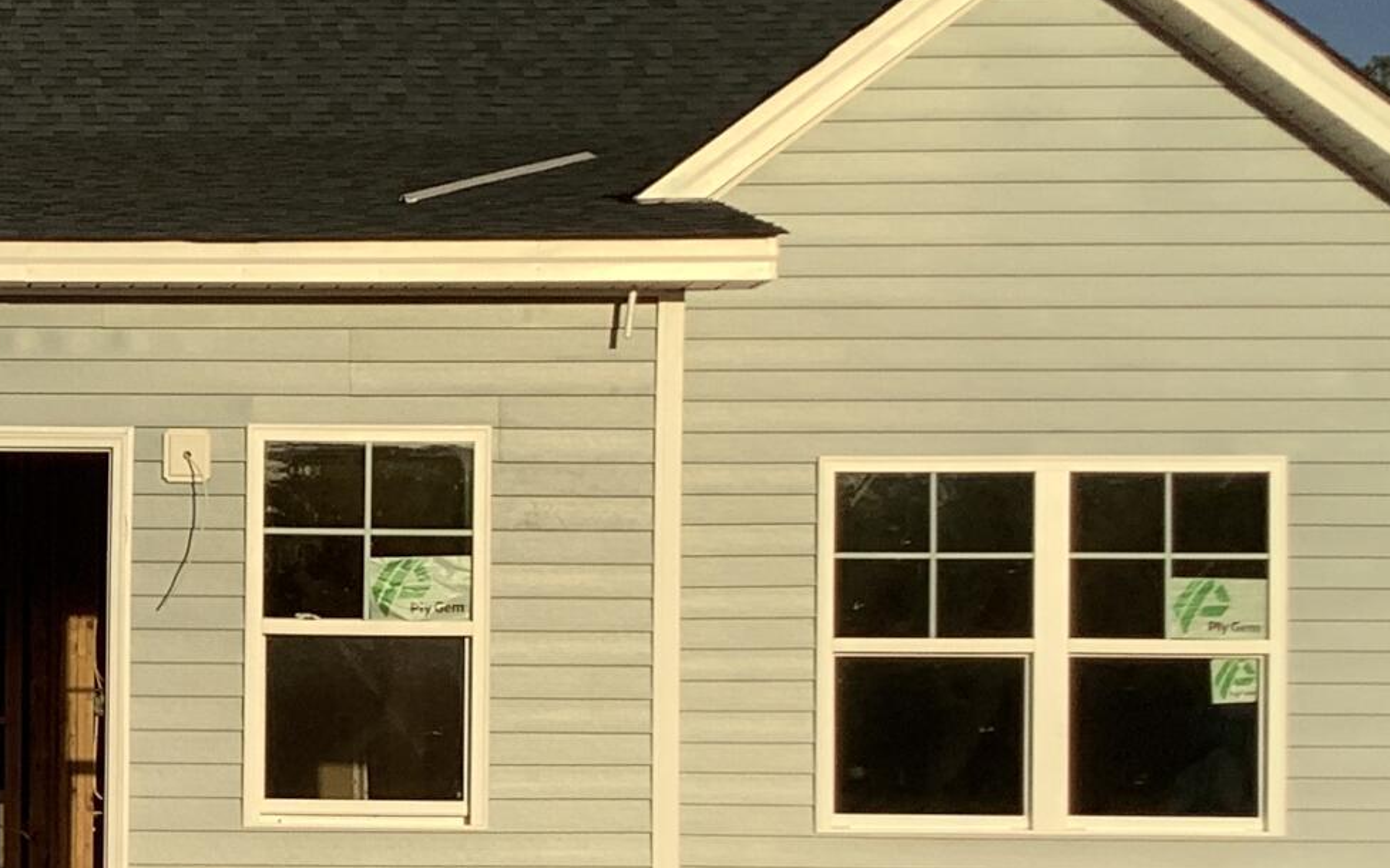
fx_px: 3826
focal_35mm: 101
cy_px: 751
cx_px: -279
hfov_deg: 19.4
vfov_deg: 12.9
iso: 25
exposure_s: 1/1431
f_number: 2.4
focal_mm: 3.3
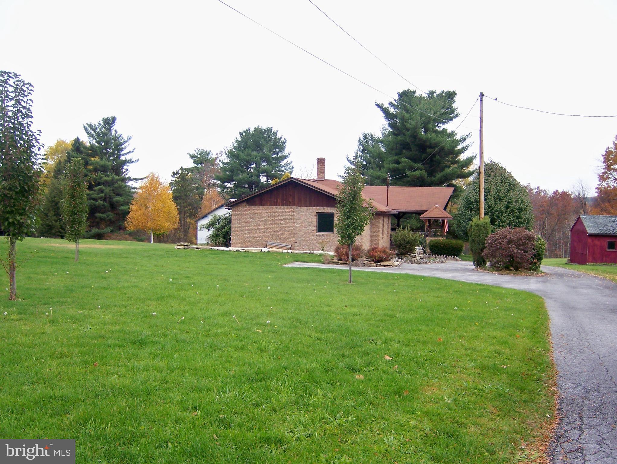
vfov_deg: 39.7
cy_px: 232
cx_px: 308
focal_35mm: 36
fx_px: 642
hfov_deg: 51.3
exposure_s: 1/320
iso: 80
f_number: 2.8
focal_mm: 6
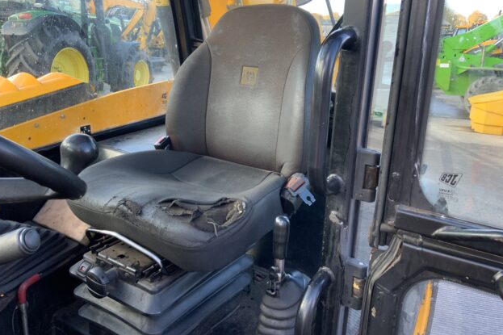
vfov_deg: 42.2
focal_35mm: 31
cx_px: 252
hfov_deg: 60.3
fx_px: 433
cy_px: 142
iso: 32
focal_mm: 3
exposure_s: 1/122
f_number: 1.8
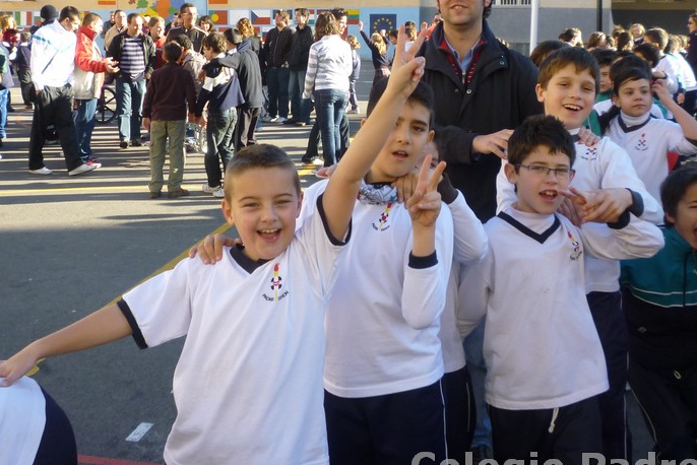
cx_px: 338
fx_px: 872
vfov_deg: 29.3
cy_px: 103
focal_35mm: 45
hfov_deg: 43.6
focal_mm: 5.2
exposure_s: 1/250
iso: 125
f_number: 3.3
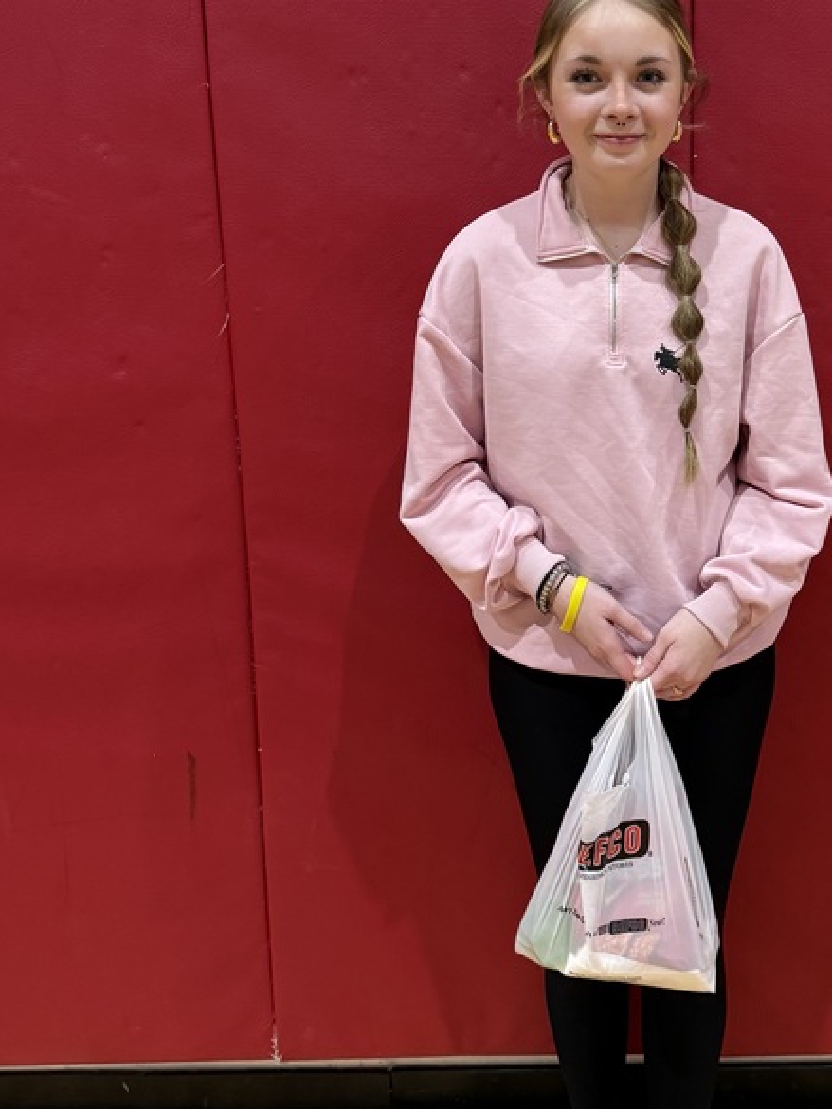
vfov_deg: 44.5
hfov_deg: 33.5
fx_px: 1345
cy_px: 425
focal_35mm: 42
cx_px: 650
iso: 250
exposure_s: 1/60
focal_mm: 6.76
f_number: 1.78
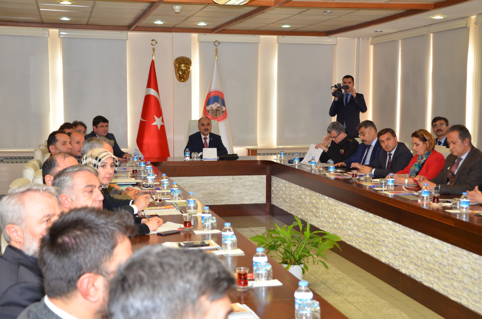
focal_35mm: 57
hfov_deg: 35.1
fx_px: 762
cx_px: 241
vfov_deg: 23.7
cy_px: 160
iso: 800
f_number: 4.5
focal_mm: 38
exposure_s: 1/60
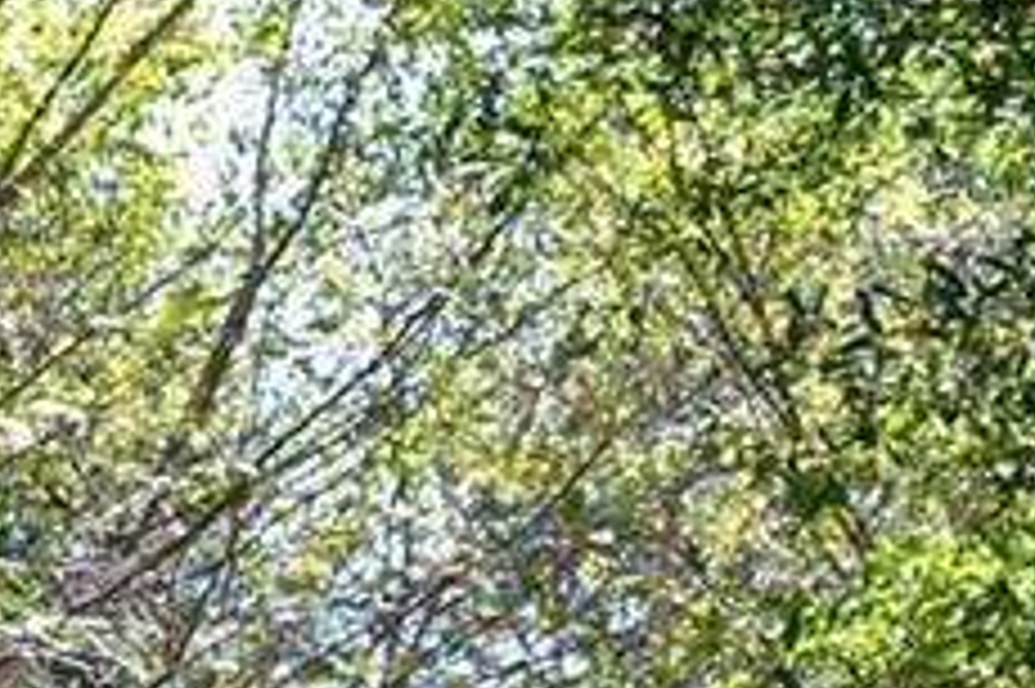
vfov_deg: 10.7
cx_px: -342
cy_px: 1246
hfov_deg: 16.1
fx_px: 3447
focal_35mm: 120
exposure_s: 1/125
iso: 110
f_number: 4
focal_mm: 18
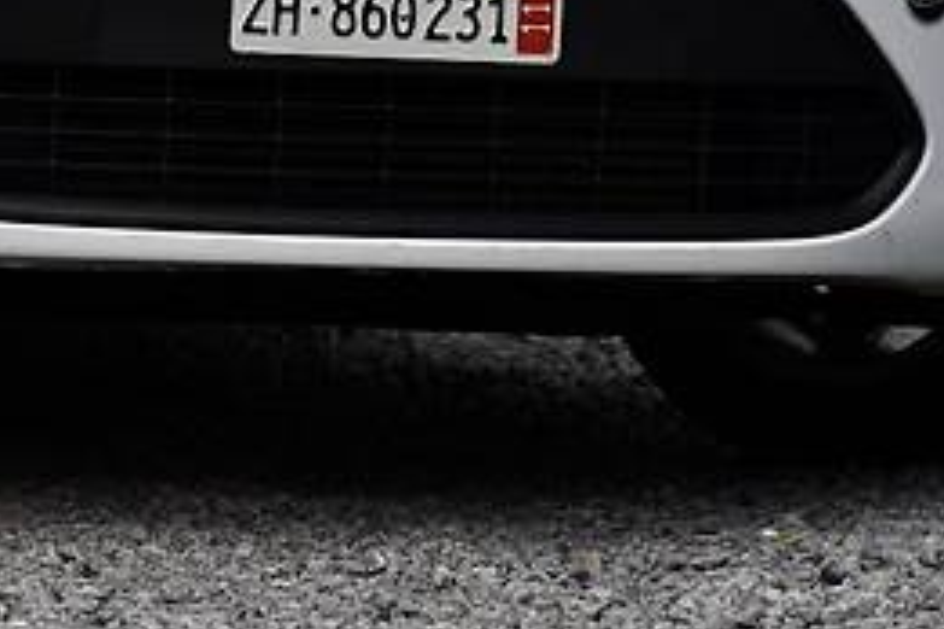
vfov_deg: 3.7
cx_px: 137
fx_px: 9649
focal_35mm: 368
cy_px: -240
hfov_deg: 5.6
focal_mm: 120
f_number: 6.3
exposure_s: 1/640
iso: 200
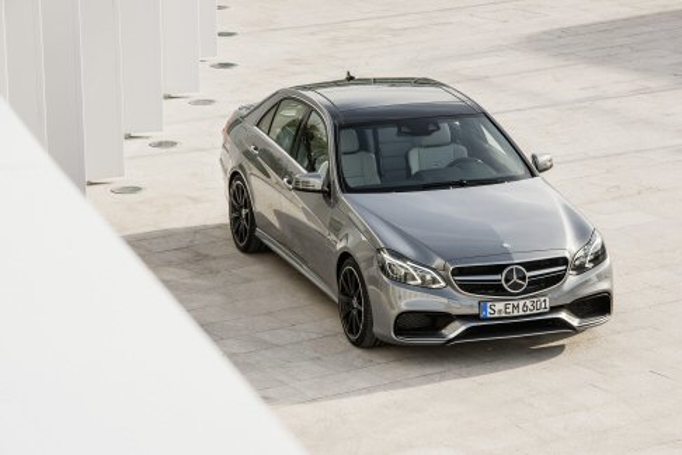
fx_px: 2747
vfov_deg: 9.5
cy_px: 228
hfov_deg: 14.2
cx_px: 341
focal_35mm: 145
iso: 100
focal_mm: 145
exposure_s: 1/50
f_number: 11
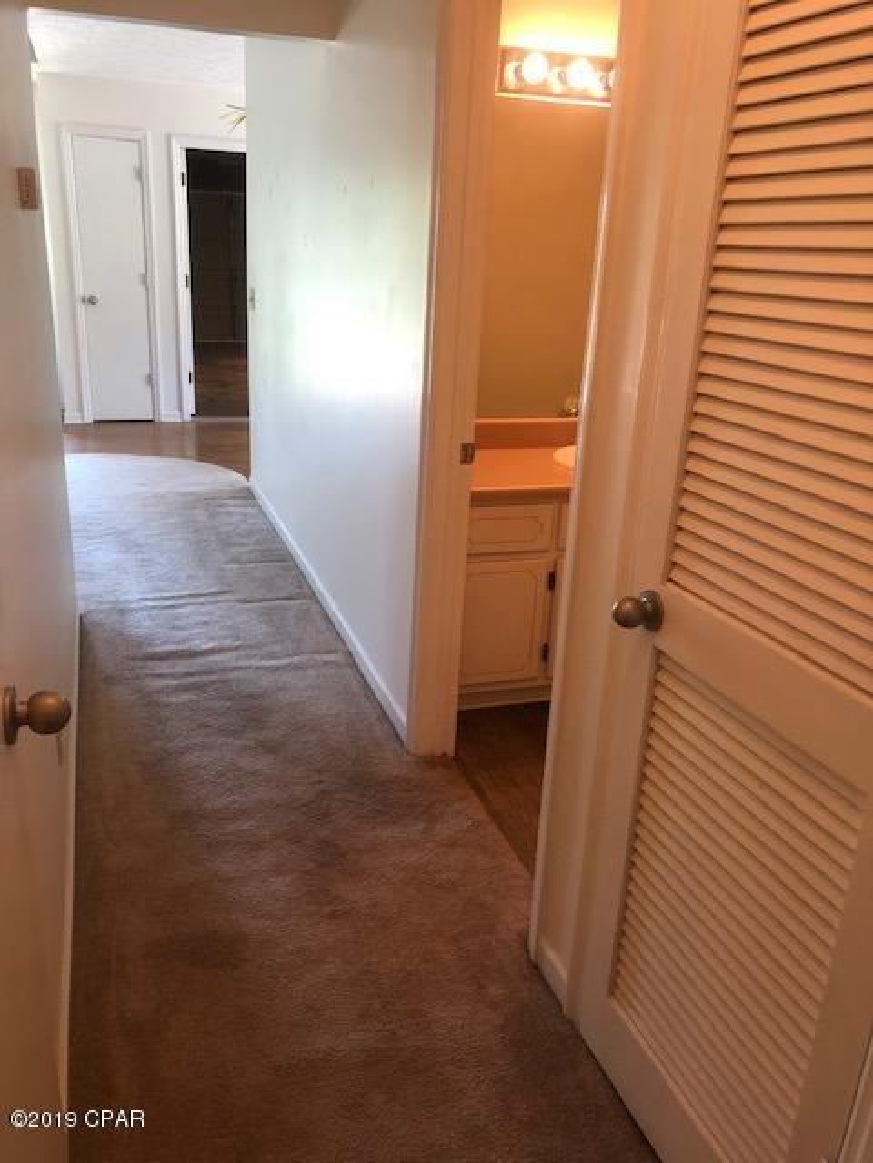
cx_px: 436
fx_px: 942
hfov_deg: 49.7
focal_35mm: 28
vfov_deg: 63.4
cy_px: 582
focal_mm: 3.99
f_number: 1.8
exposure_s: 1/20
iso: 40
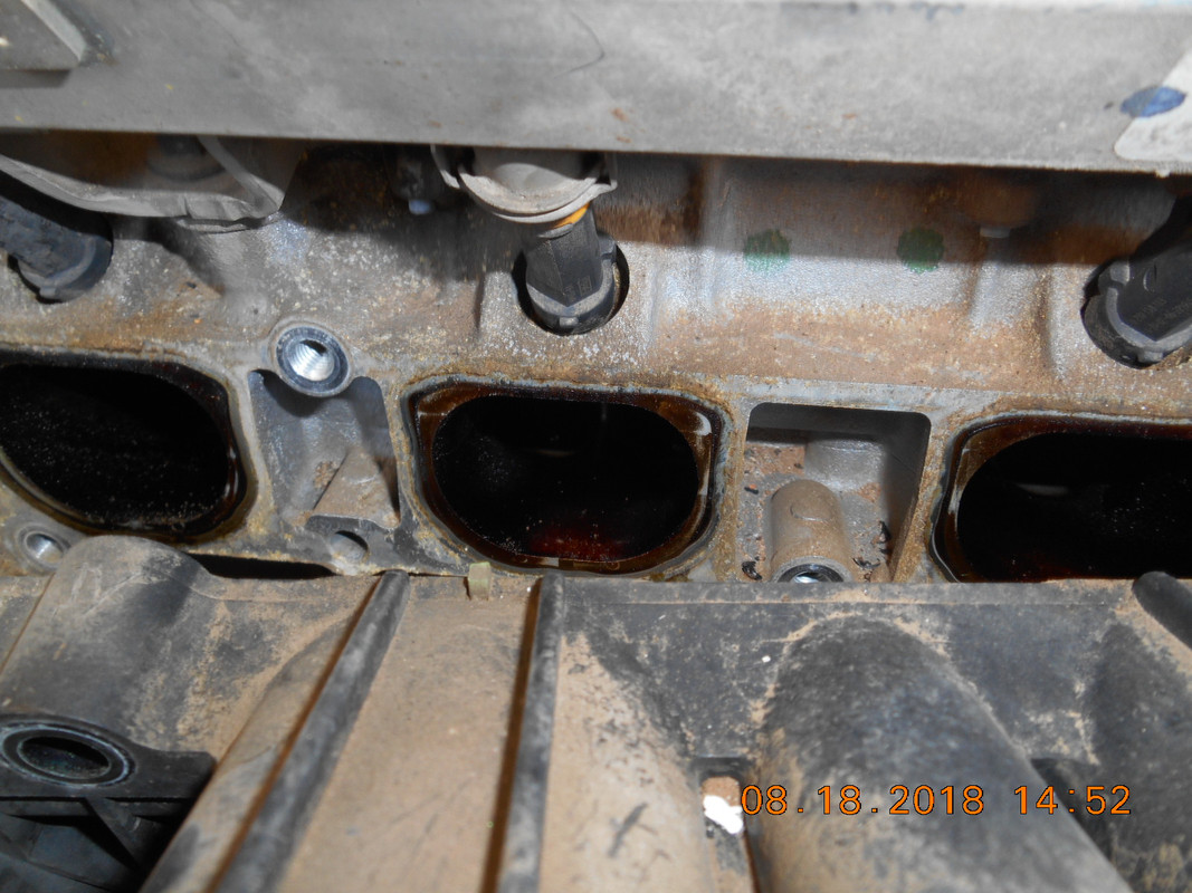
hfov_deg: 67.3
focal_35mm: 26
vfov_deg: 53.1
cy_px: 446
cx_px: 596
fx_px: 895
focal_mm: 4.7
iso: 80
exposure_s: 1/25
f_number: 3.4
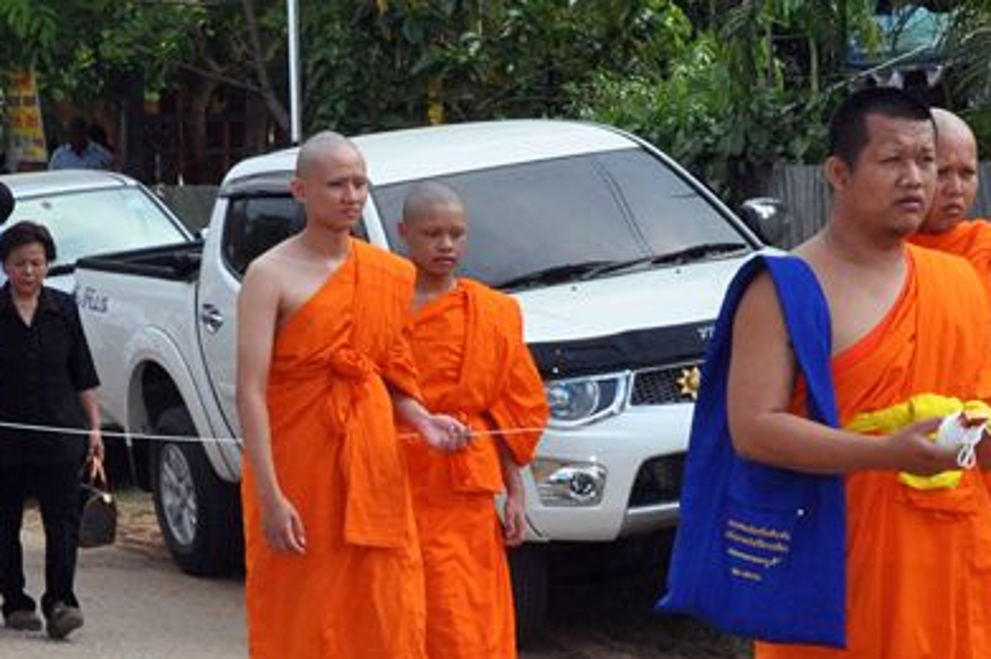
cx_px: 413
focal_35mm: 138
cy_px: 474
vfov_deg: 9.9
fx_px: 3796
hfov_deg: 14.9
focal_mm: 40
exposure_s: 1/200
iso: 1600
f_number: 25
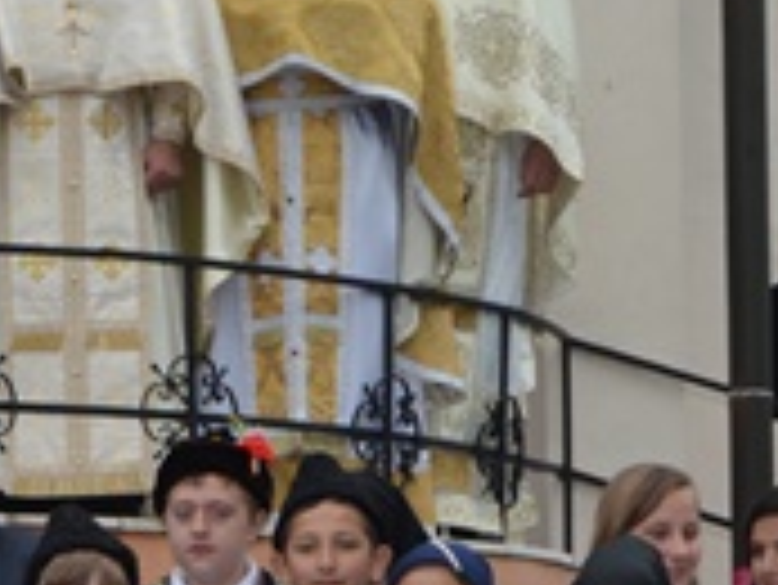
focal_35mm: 243
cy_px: 450
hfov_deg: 8.1
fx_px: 5465
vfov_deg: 6.1
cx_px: -112
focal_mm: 38
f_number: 5.6
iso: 100
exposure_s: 1/125
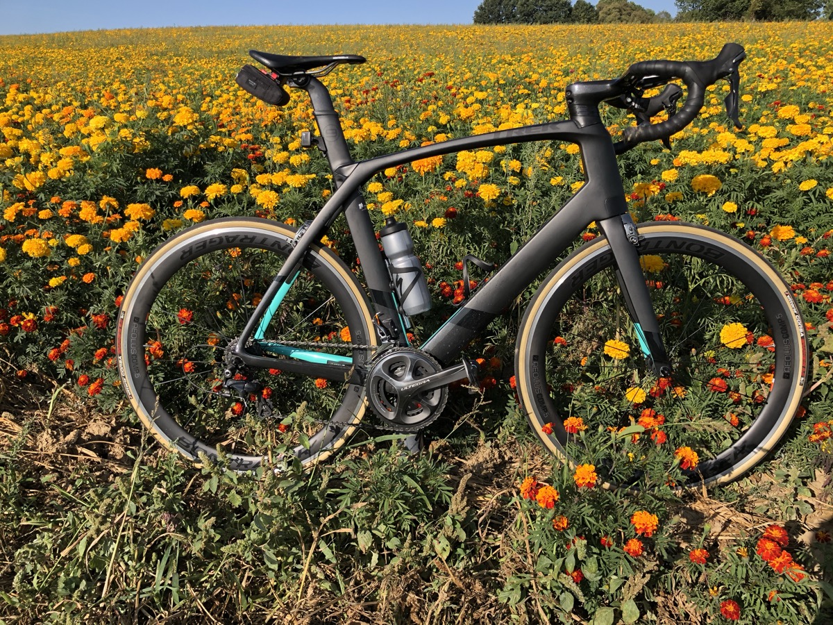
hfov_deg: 63.4
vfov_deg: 49.7
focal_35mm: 28
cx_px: 416
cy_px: 312
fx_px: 674
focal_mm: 4
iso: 20
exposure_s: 1/1230
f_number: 1.8
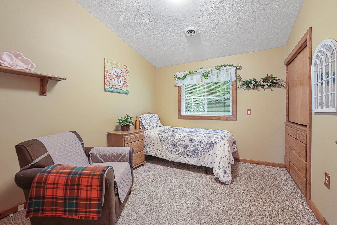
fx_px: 131
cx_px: 168
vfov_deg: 81.3
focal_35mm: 14
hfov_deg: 104.2
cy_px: 112
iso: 2500
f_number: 3.2
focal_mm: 14
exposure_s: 1/25
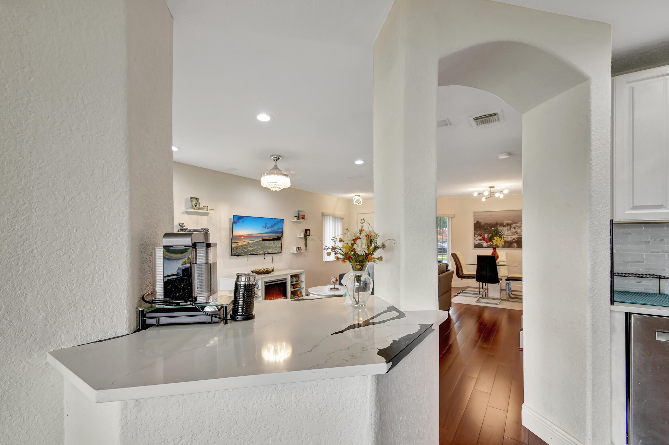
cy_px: 222
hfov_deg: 100.4
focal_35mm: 15
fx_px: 279
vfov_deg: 77.2
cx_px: 334
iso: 400
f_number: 8
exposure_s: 1/13
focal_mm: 10
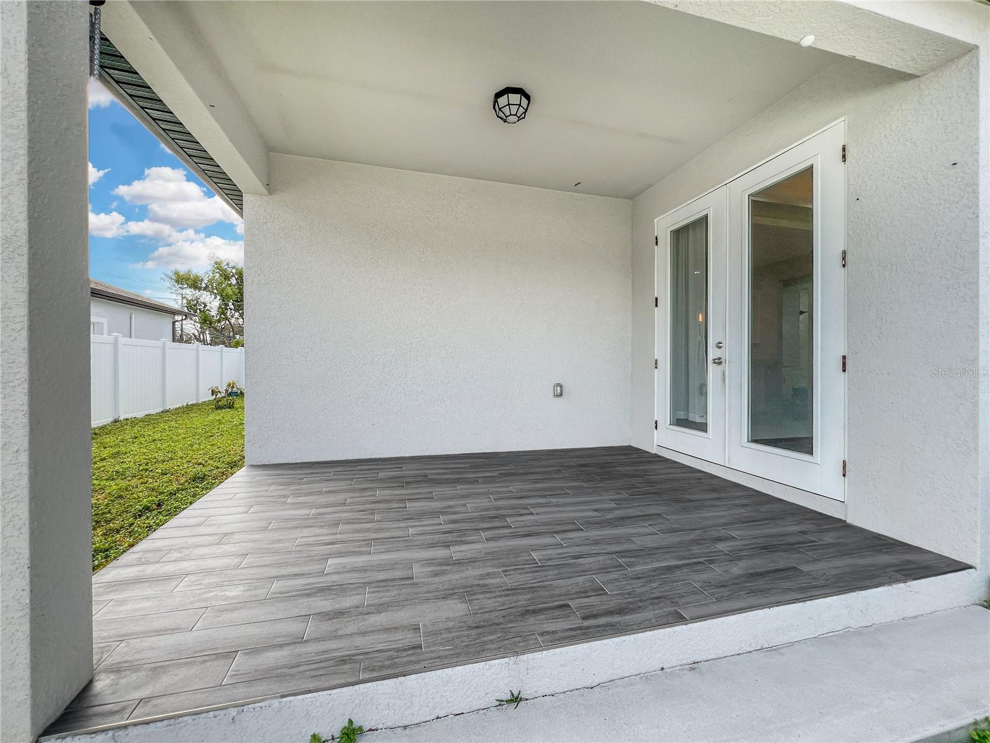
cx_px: 495
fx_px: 372
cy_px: 372
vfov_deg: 89.9
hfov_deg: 106.2
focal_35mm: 13
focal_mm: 1.57
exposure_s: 1/450
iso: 32
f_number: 1.8
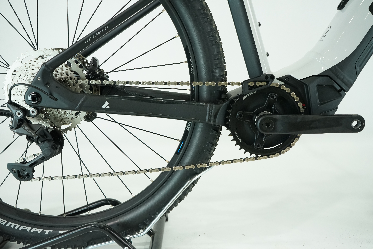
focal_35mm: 35
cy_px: 124
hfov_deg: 54.4
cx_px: 186
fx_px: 363
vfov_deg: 37.9
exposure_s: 1/200
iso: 2500
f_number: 6.3
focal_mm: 35
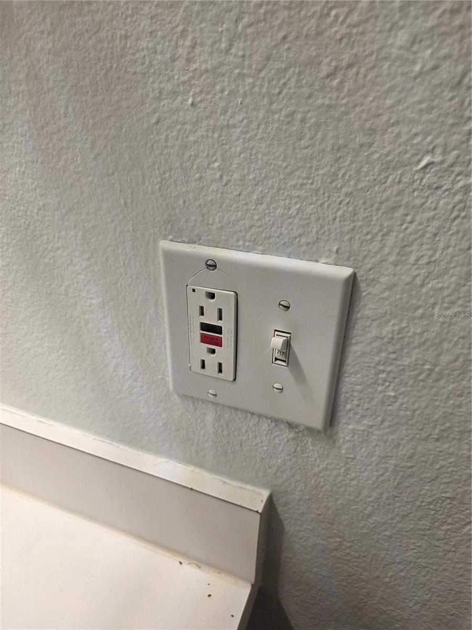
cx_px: 236
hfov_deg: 58.9
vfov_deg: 73.9
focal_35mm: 23
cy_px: 315
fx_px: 418
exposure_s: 1/120
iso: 100
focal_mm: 6.25
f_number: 1.7
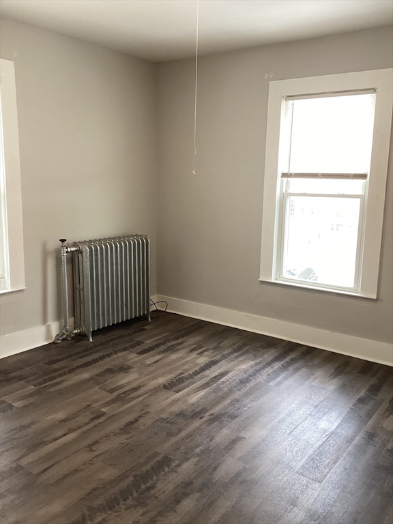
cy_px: 262
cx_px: 196
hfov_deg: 45.4
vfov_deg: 58.4
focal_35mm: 31
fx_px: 469
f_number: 2.4
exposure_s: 1/60
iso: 160
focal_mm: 3.3
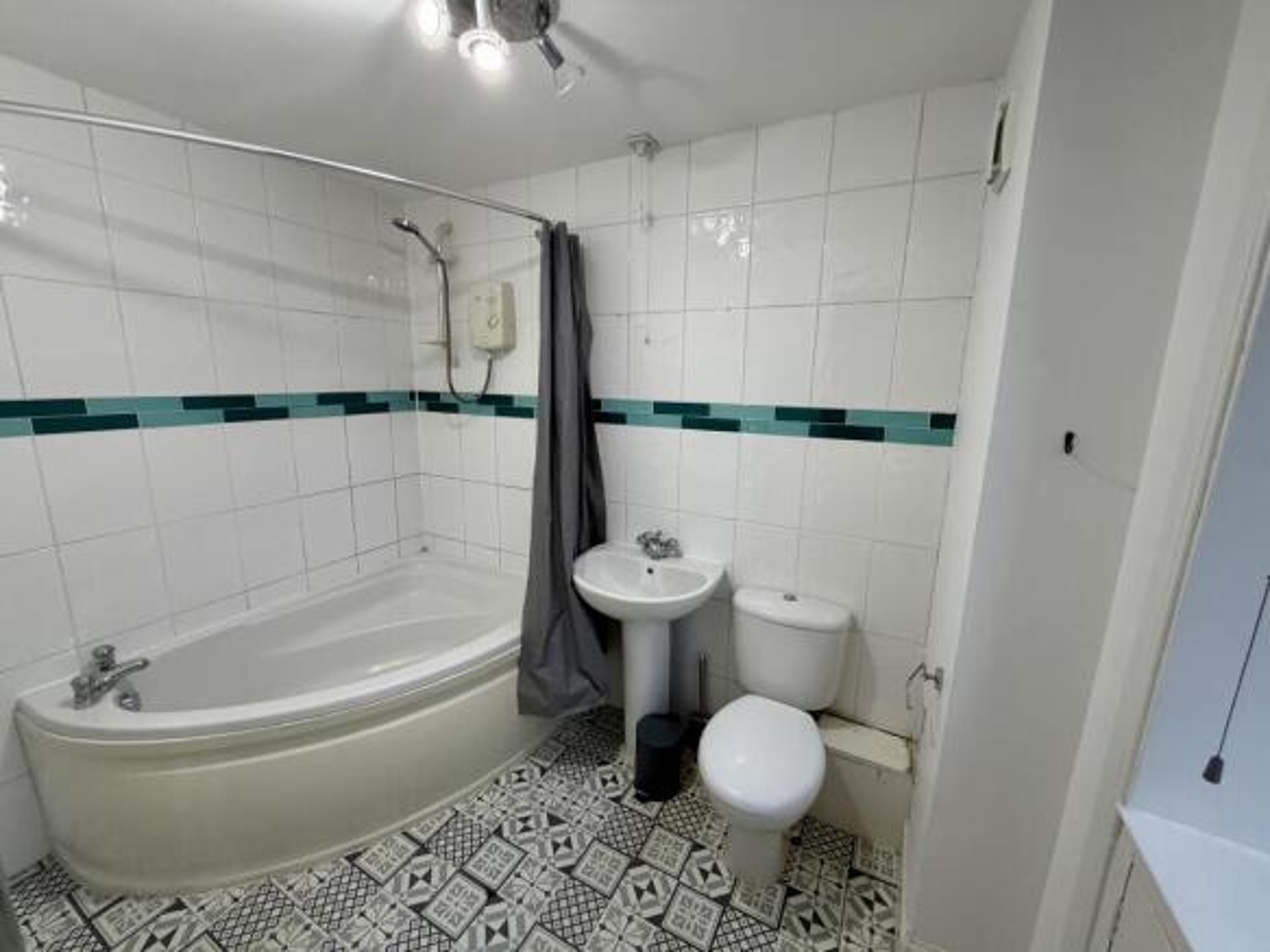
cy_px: 476
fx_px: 514
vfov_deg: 85.7
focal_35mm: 14
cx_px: 635
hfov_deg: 102.1
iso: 250
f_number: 2.2
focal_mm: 2.22
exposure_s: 1/100
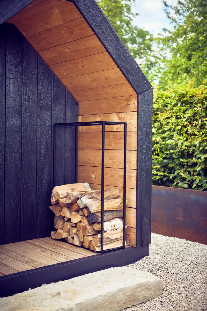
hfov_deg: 28.1
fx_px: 414
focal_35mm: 48
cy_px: 156
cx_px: 104
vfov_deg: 41.1
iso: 100
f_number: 2.8
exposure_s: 1/200
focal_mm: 48
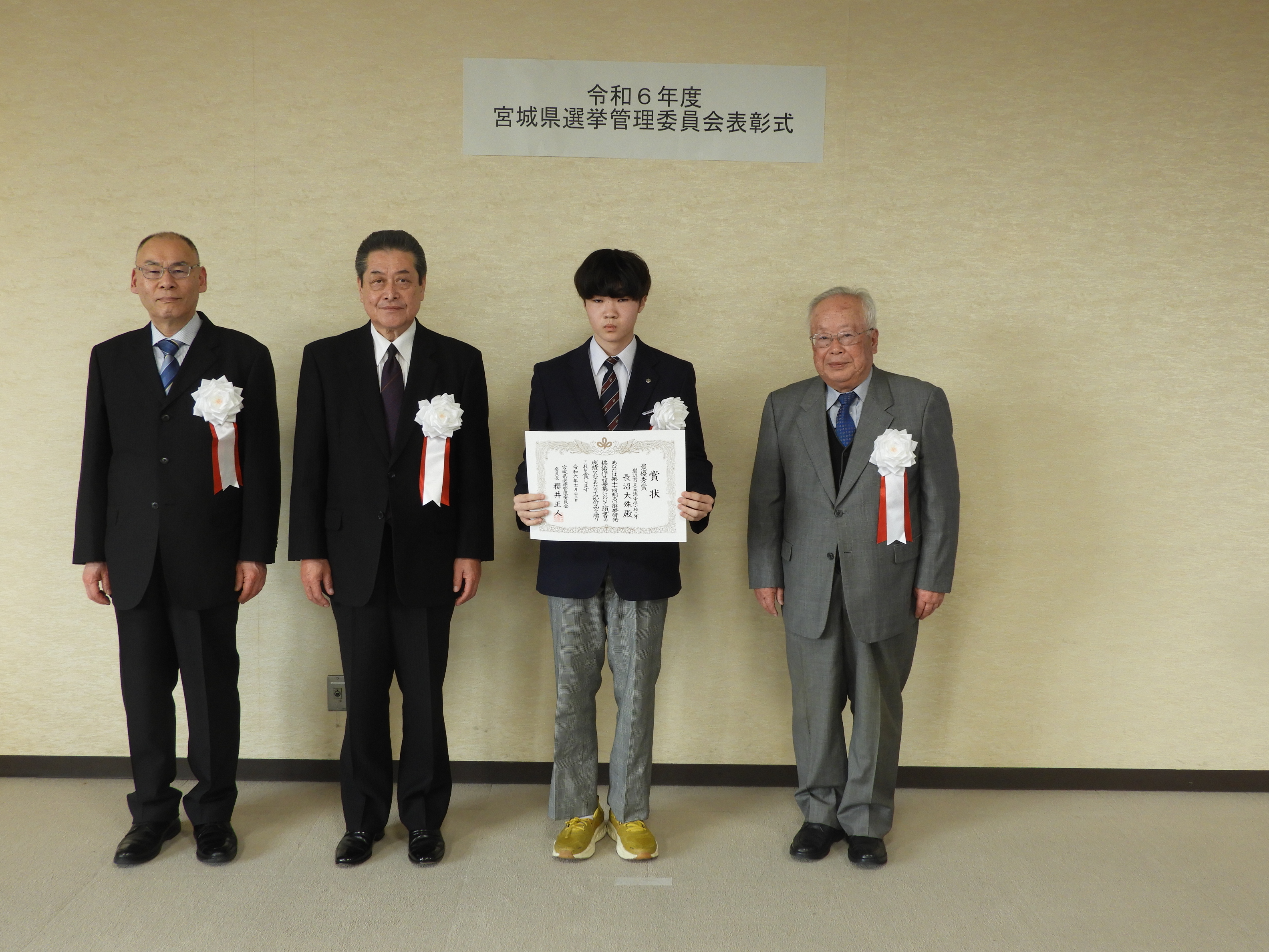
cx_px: 625
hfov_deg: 54.0
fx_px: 1246
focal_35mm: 34
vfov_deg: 41.8
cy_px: 465
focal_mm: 5.9
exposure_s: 1/30
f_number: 3.6
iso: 140
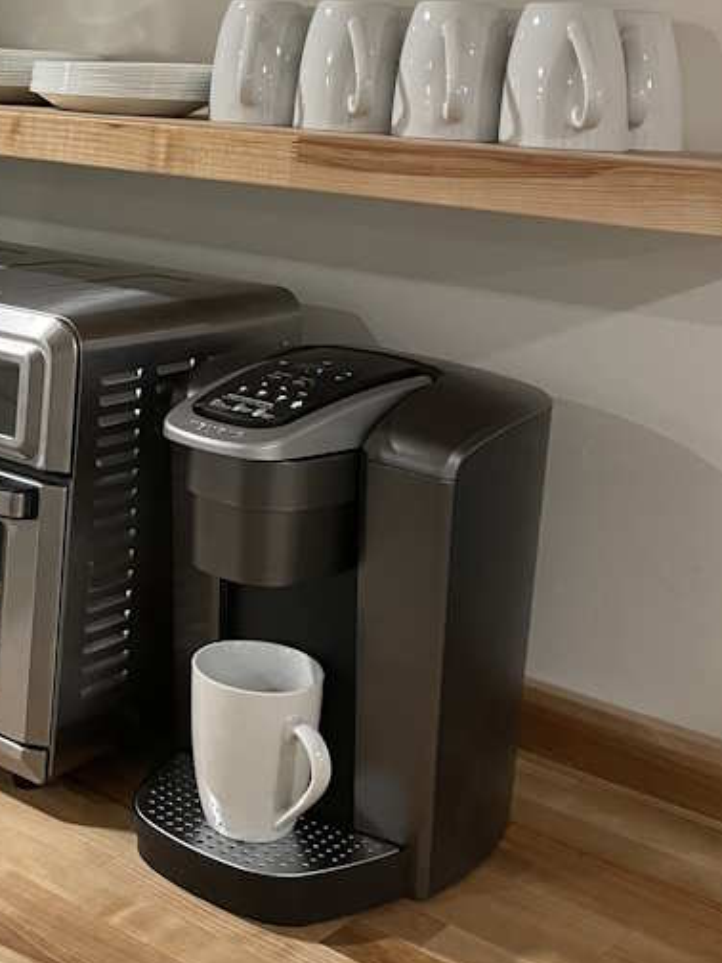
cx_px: 94
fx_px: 1530
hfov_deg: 25.8
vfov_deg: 32.6
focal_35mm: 55
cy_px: 37
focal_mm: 4.2
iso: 160
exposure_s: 1/60
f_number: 1.6
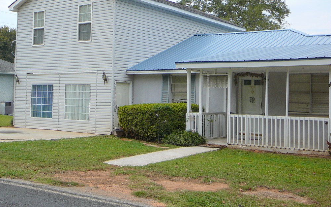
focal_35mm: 53
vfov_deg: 24.4
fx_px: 478
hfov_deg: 38.2
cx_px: 164
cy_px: 88
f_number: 3.4
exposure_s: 1/500
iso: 80
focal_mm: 7.3
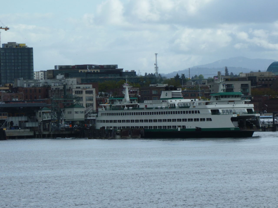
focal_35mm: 250
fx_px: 2008
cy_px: 104
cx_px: 139
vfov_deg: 5.9
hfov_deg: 7.9
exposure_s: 1/250
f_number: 5.9
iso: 80
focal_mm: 36
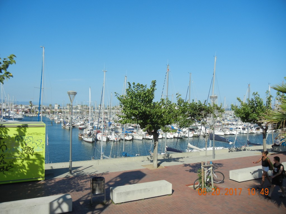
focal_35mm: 30
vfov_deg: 46.8
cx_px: 143
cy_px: 107
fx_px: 248
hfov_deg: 60.0
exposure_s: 1/484
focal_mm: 5.4
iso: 160
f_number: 7
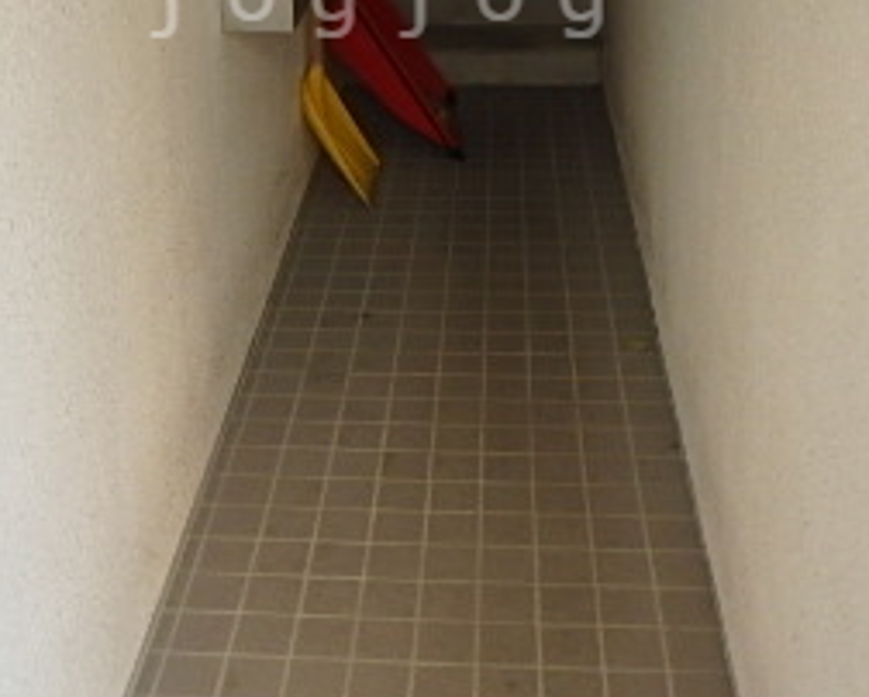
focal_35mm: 52
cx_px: 386
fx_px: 1338
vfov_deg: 27.5
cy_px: -3
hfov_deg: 35.9
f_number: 3.5
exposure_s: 1/60
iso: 200
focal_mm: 3.7
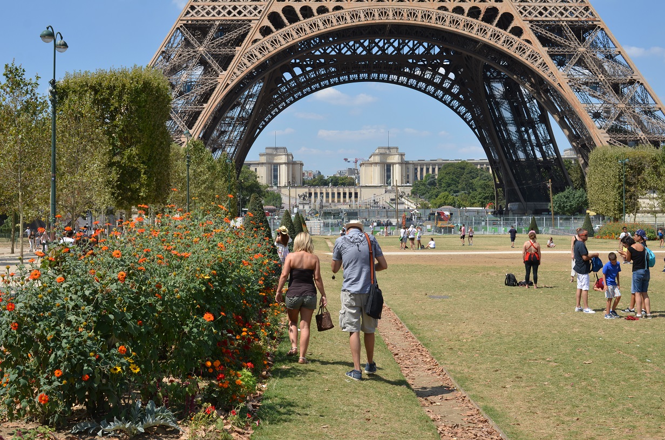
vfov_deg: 25.6
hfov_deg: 37.9
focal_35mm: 52
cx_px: 332
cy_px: 220
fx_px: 968
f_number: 8
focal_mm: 35
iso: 110
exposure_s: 1/250
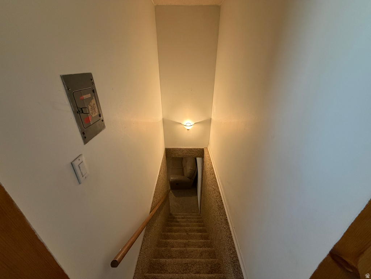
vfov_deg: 85.7
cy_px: 140
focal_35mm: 14
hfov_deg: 102.1
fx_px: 150
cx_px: 186
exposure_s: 1/60
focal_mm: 2.22
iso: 500
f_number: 2.2
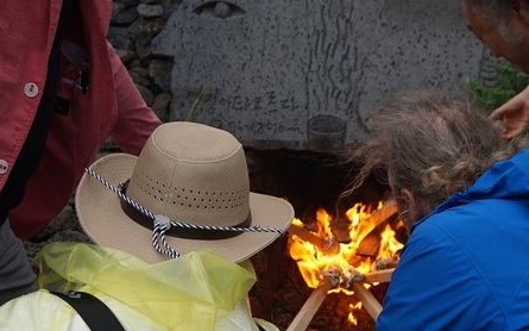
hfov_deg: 35.4
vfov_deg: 22.6
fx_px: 822
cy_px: 239
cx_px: 348
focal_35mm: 57
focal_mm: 26
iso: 200
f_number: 4.5
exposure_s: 1/160
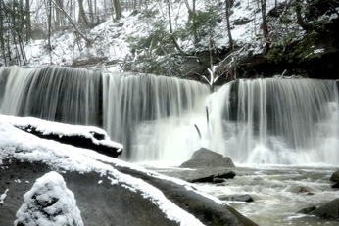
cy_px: 146
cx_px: 167
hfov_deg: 38.2
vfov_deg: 25.9
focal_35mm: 52
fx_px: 490
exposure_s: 1/5
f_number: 16
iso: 100
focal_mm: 26
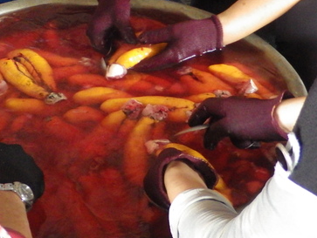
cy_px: 83
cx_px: 103
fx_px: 953
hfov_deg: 18.8
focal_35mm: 104
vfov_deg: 14.2
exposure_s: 1/40
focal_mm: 9.6
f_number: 3.4
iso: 1600
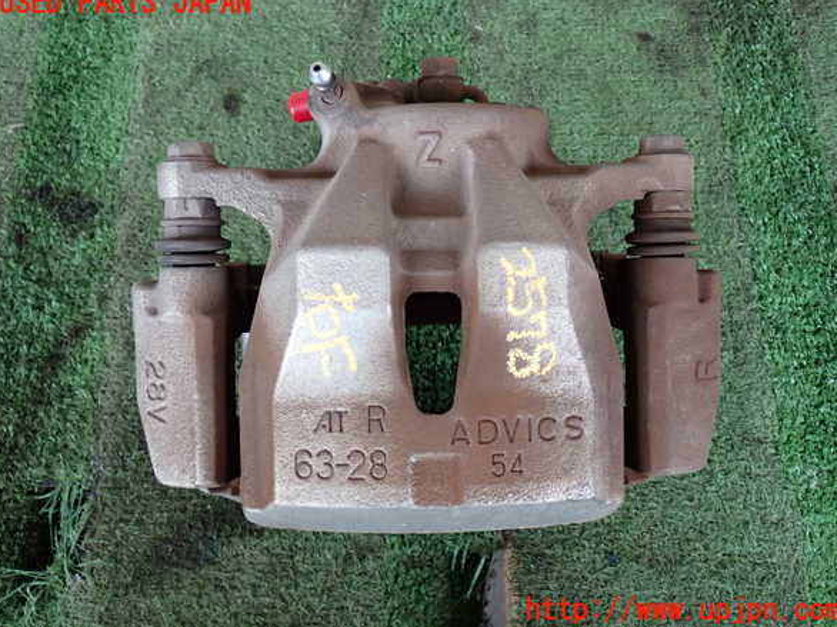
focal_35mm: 42
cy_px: 307
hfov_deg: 44.8
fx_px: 1015
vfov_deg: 34.3
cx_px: 420
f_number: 2.8
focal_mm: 7.31
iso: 200
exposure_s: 1/40
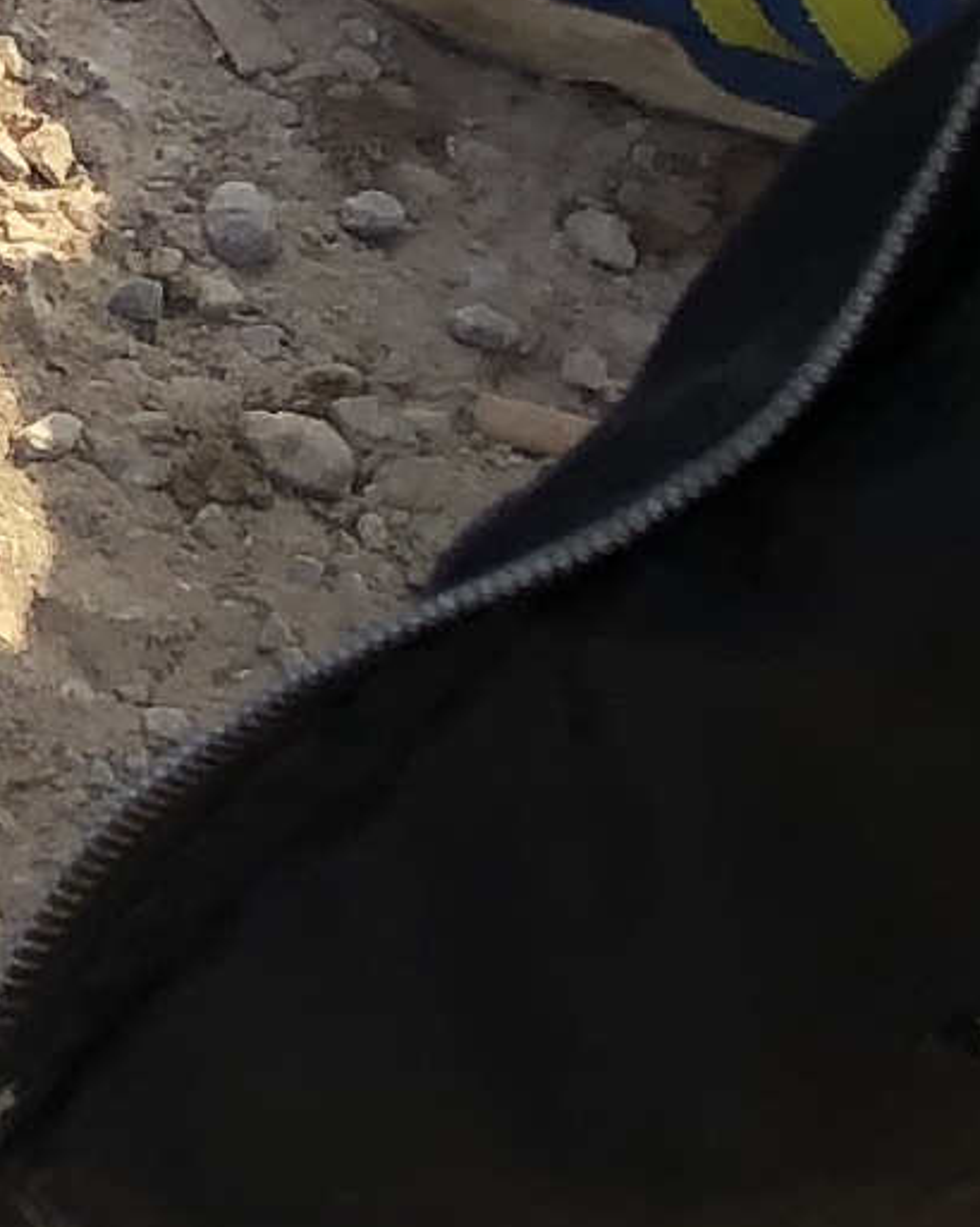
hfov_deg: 5.9
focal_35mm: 215
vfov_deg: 8.8
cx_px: -3198
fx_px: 7800
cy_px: -536
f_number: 1.8
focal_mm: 3.99
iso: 20
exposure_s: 1/282
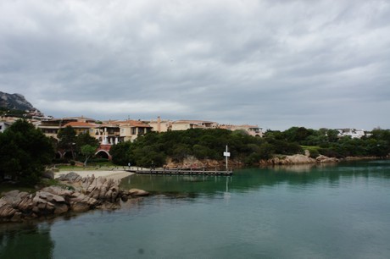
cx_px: 195
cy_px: 130
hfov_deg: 62.0
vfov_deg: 43.5
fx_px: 325
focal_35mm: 30
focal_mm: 20
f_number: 10
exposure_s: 1/50
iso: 200
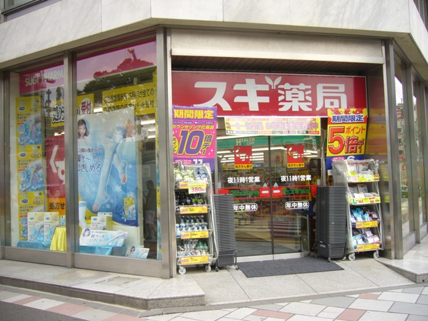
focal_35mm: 35
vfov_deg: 40.7
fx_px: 433
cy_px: 160
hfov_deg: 52.6
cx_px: 214
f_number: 2.8
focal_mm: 5.8
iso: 80
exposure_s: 1/320
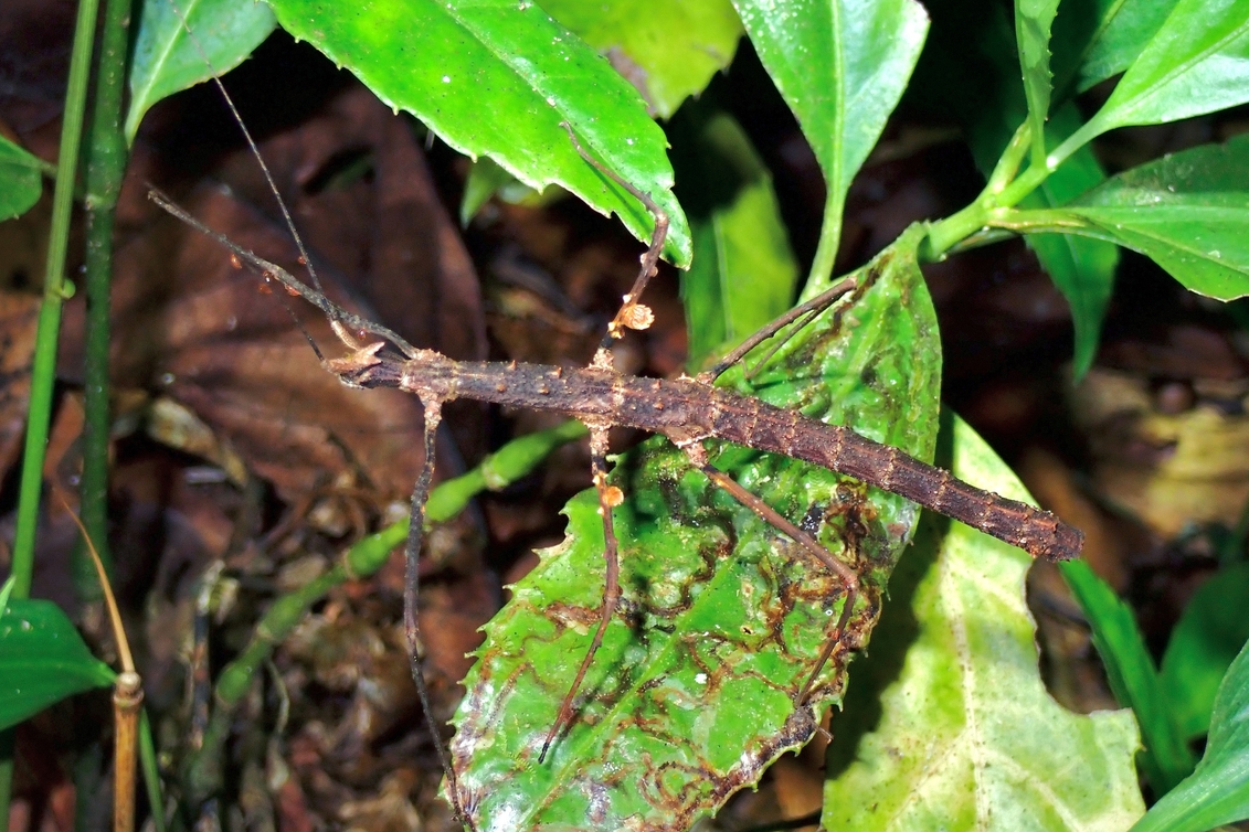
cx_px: 627
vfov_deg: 15.9
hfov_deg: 23.6
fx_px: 2983
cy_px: 467
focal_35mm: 86
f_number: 5.6
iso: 200
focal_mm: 14.62
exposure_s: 1/160
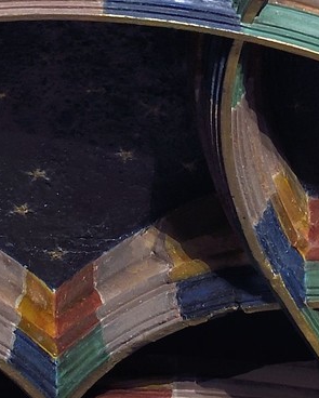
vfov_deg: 1.9
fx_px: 11905
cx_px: 80
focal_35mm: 1010
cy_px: -777
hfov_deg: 1.5
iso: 400
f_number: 7.1
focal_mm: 165
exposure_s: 1/3.33
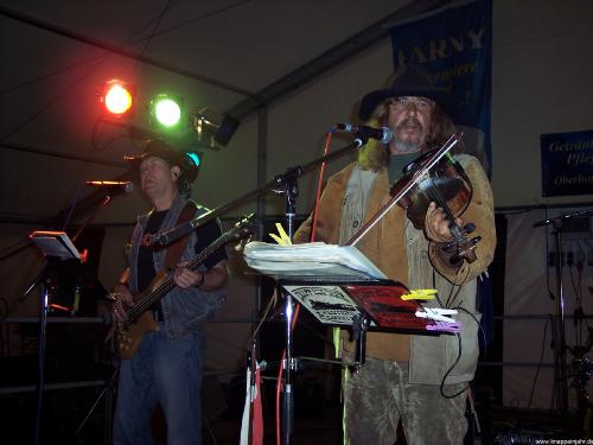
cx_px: 296
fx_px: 668
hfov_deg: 47.9
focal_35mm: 39
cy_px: 222
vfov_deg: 36.8
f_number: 2.8
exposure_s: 1/60
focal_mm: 8
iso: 100
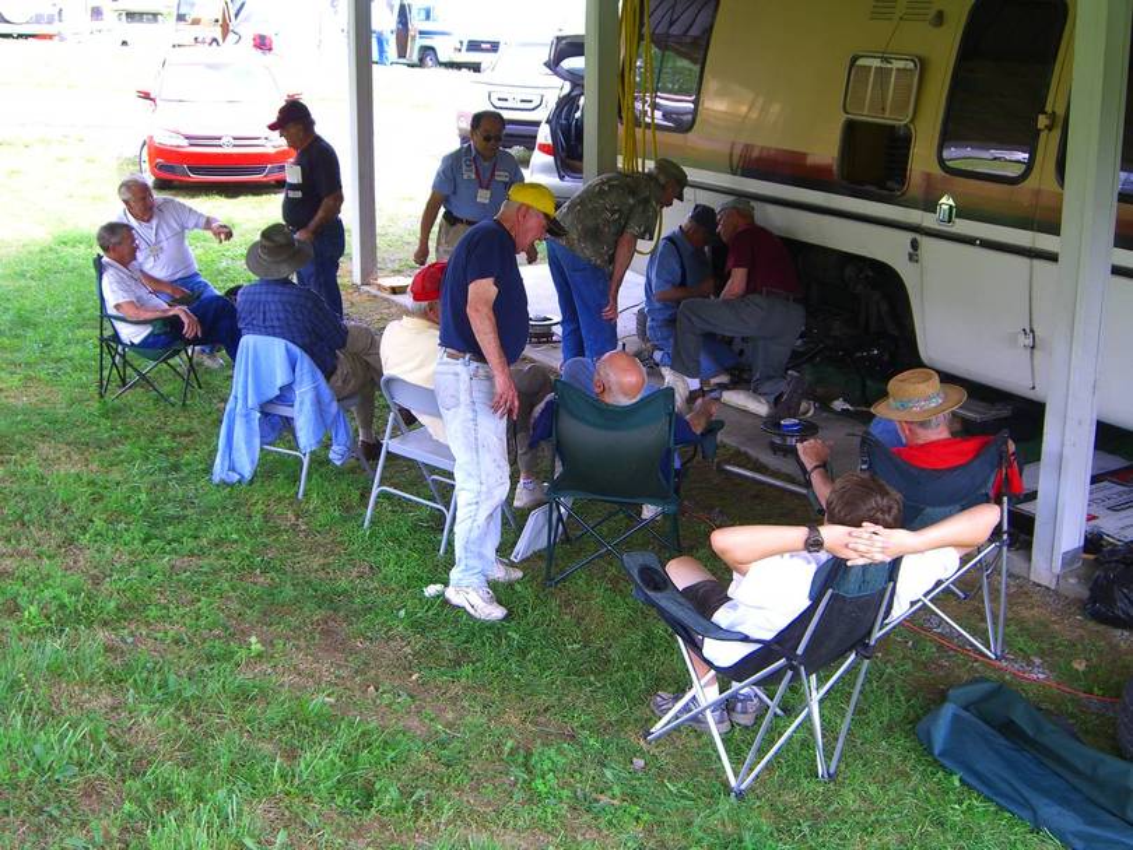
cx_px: 566
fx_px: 1506
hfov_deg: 41.2
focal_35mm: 46
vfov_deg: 31.5
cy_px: 425
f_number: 3.1
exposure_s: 1/80
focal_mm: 9.5
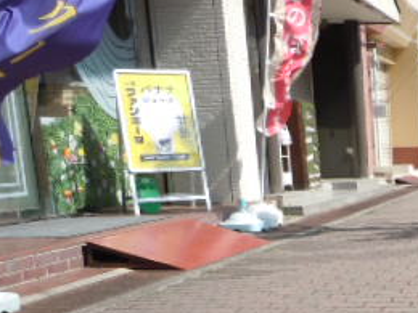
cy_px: 347
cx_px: 489
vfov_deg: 20.3
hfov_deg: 25.5
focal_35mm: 69
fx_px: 833
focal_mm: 5
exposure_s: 1/500
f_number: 3.7
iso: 100
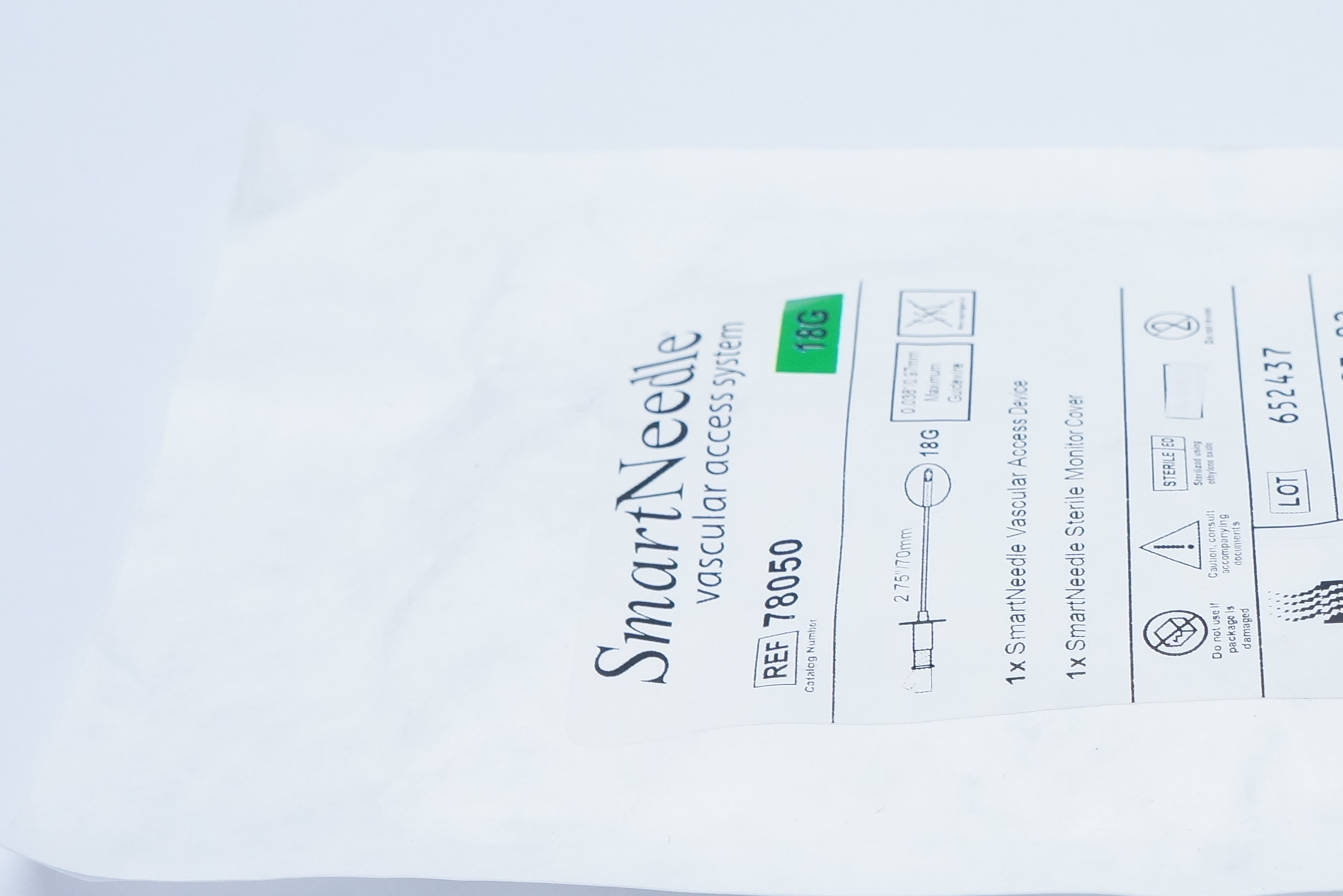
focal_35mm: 87
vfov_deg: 15.7
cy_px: 523
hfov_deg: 22.9
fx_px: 3249
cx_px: 1160
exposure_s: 1/60
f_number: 6.3
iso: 800
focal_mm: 27
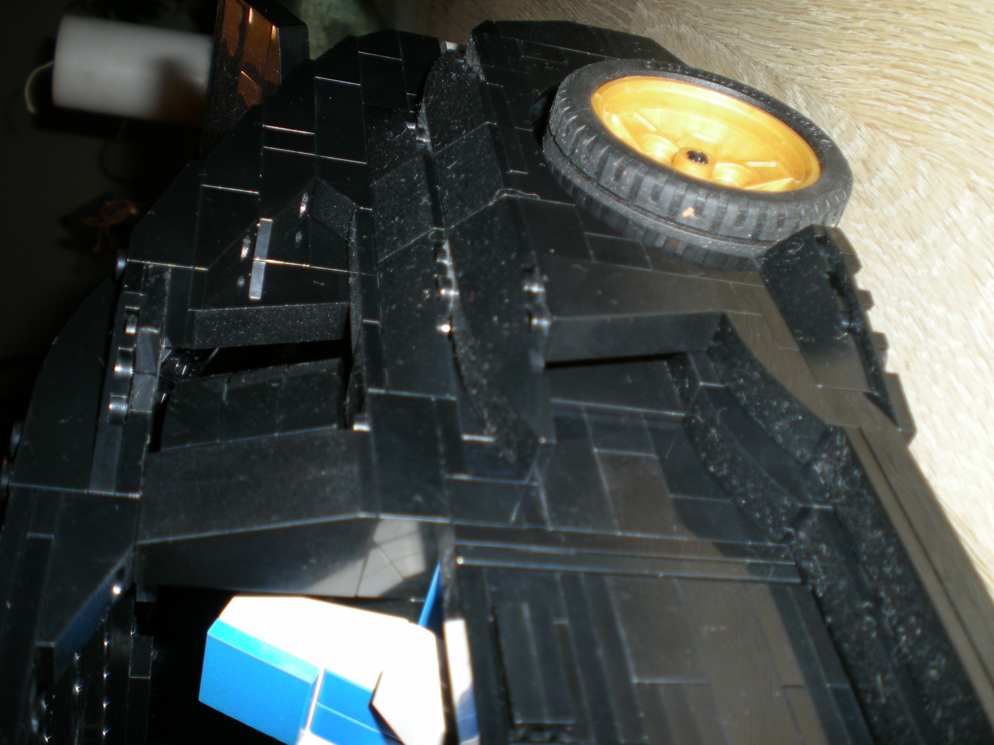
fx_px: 1091
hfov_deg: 49.0
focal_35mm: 38
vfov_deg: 37.7
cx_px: 497
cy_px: 372
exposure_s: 1/60
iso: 50
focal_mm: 6.3
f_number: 3.1
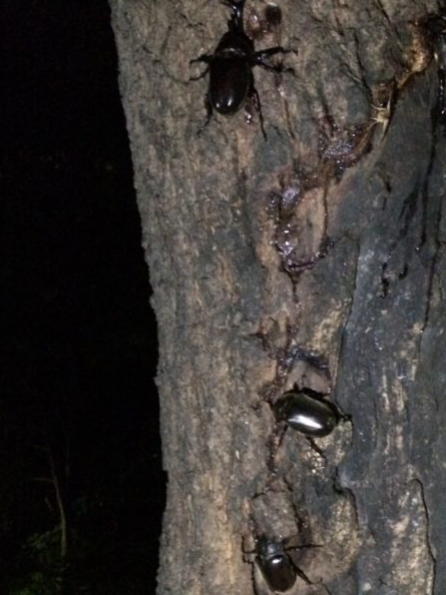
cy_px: 388
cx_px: 335
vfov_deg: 37.9
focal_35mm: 50
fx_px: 860
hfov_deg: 28.7
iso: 1250
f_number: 2.2
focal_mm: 4.15
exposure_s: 1/15
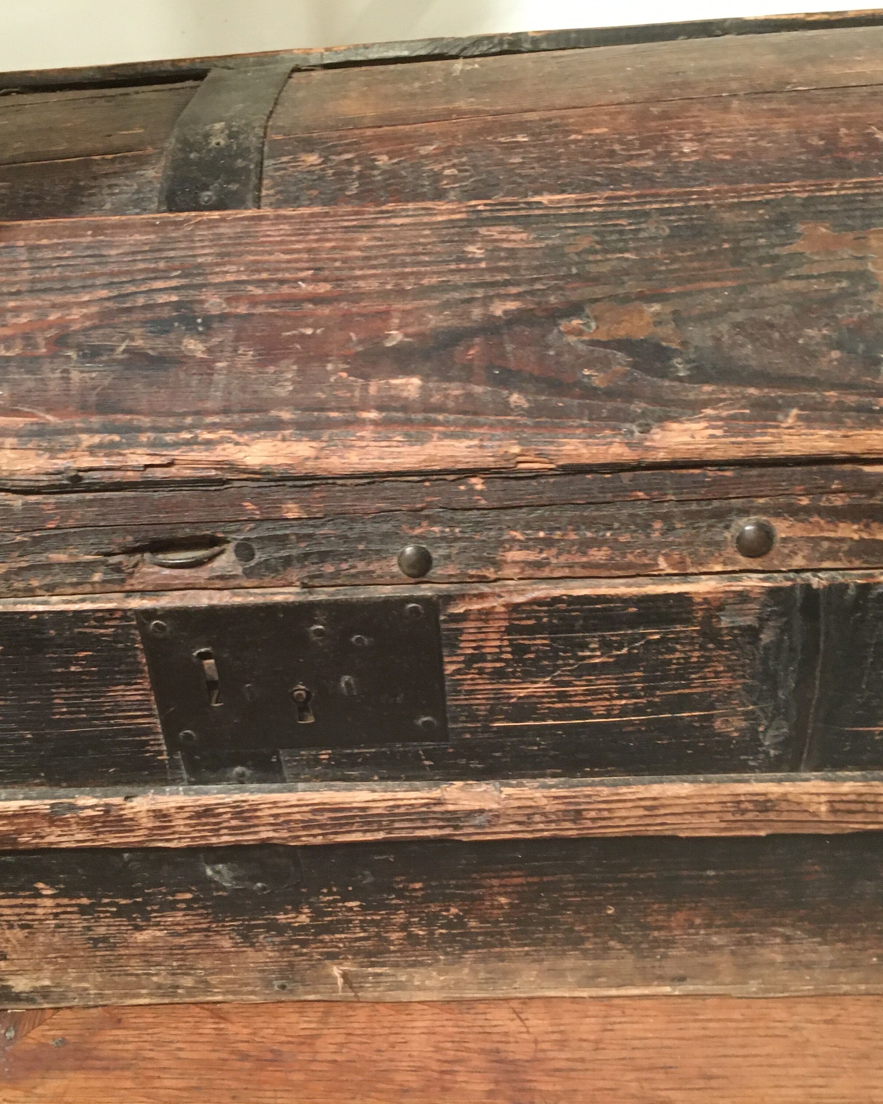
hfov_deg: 39.1
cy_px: 551
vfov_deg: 47.9
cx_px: 392
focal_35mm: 38
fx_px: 1241
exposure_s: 1/17
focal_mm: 4.15
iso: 400
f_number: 2.2
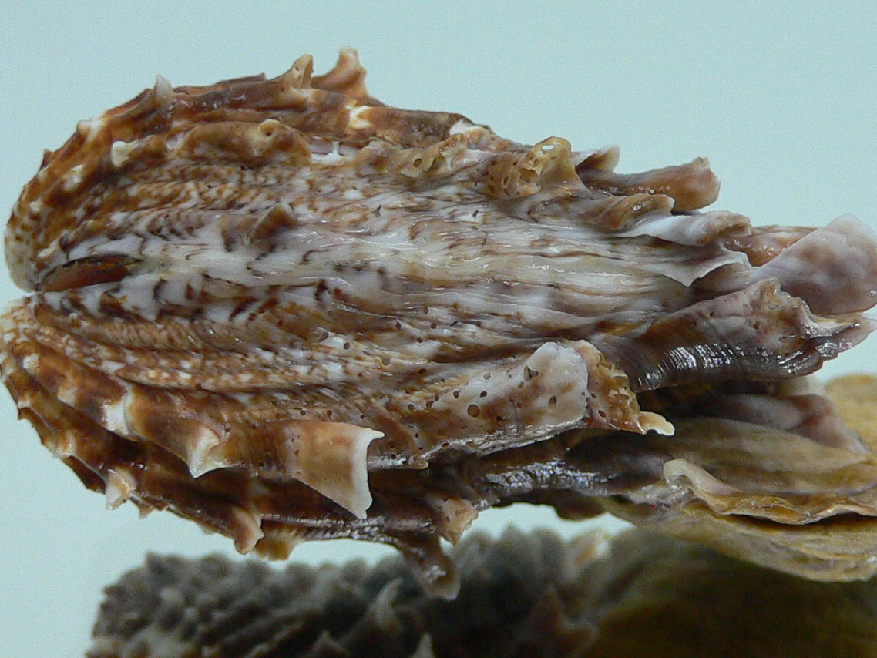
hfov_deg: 31.0
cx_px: 566
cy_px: 391
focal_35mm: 62
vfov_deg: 23.6
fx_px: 1571
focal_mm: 4.6
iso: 150
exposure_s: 1/60
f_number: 2.8
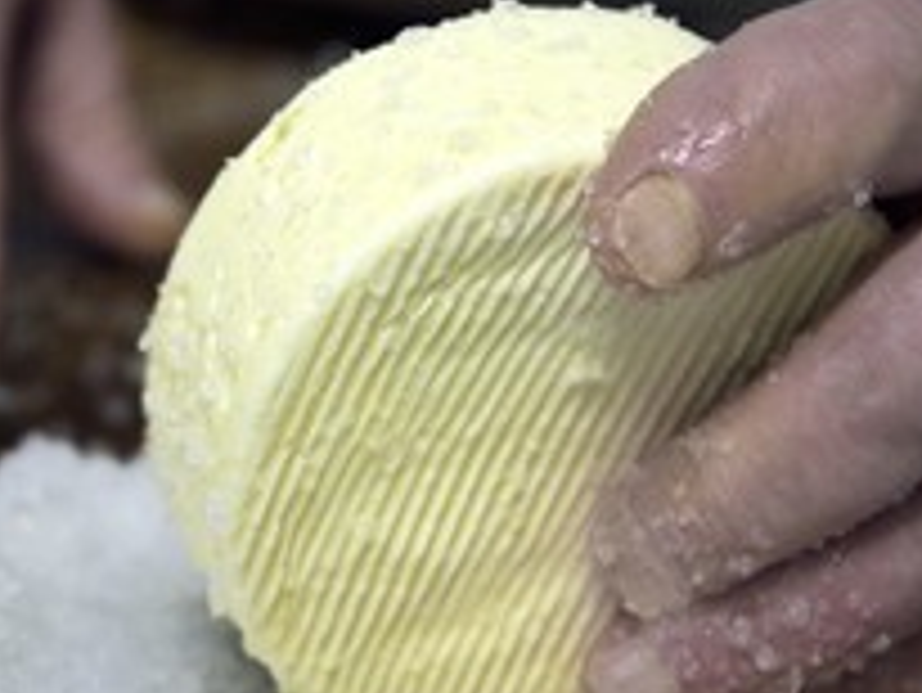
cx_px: 324
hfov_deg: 17.2
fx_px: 3038
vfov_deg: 13.0
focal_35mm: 114
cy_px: 369
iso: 1600
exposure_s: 1/200
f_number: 4
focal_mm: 58
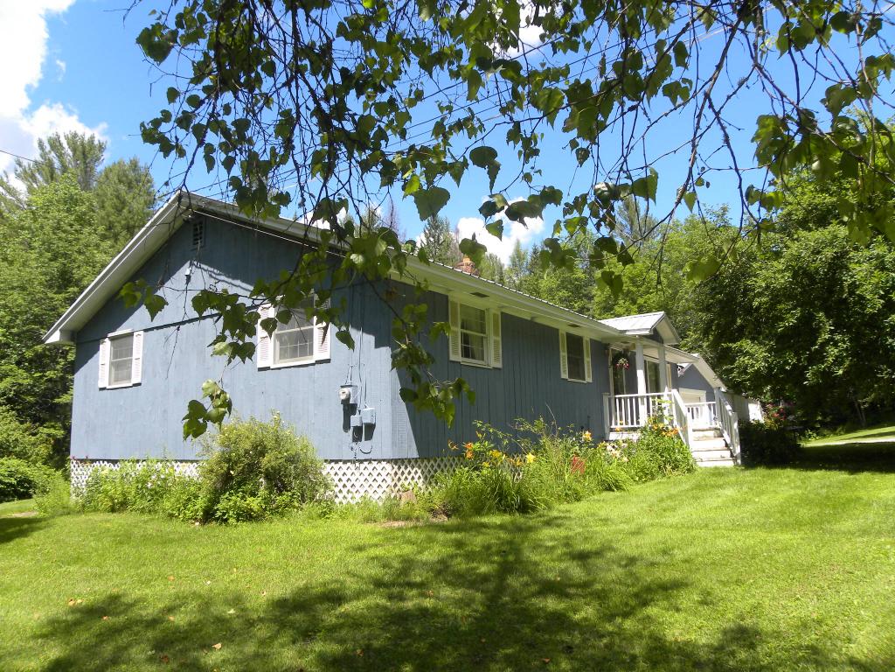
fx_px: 672
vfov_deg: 53.1
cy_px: 336
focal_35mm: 26
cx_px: 448
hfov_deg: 67.3
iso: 64
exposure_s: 1/186
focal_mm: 4.6
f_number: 5
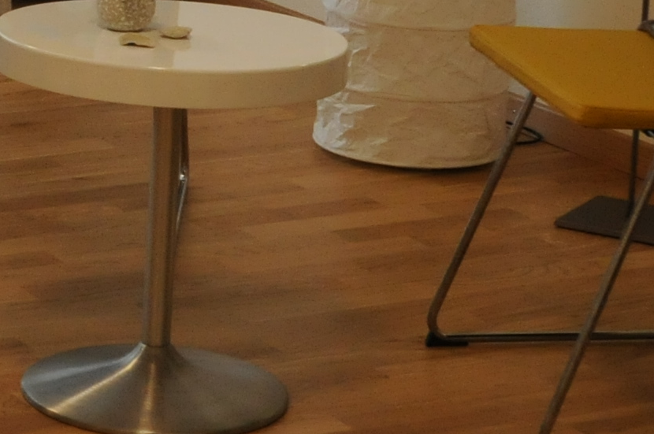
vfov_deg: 8.7
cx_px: -392
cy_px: -152
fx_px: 2812
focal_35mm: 155
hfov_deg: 12.5
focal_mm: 20
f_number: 4.5
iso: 800
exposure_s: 1/80
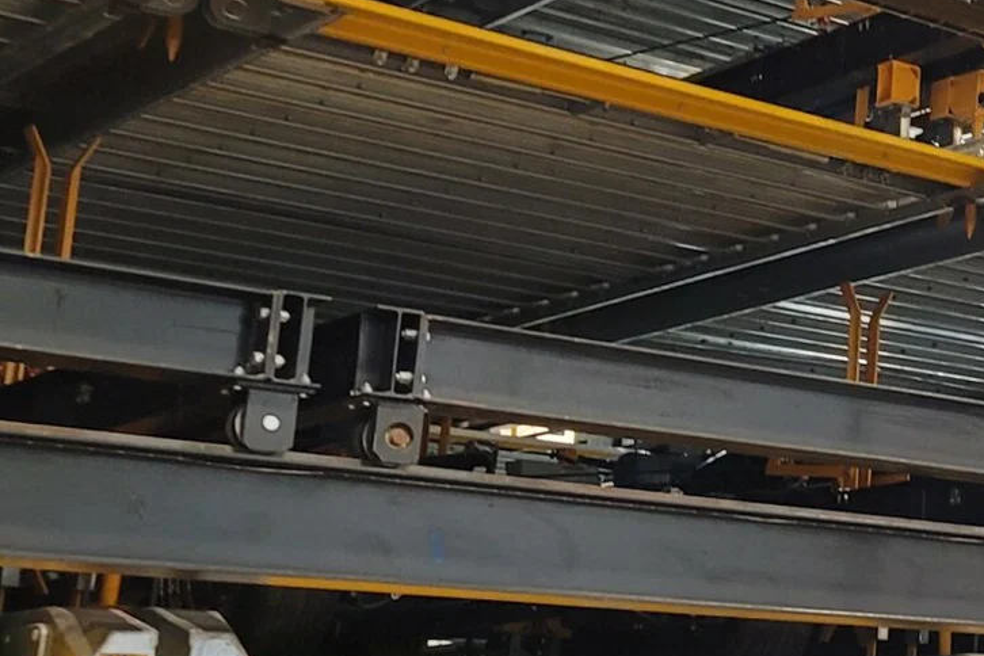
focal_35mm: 86
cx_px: 1464
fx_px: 2350
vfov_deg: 15.9
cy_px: 237
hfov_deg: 20.4
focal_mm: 7
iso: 250
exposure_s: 1/40
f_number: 1.8
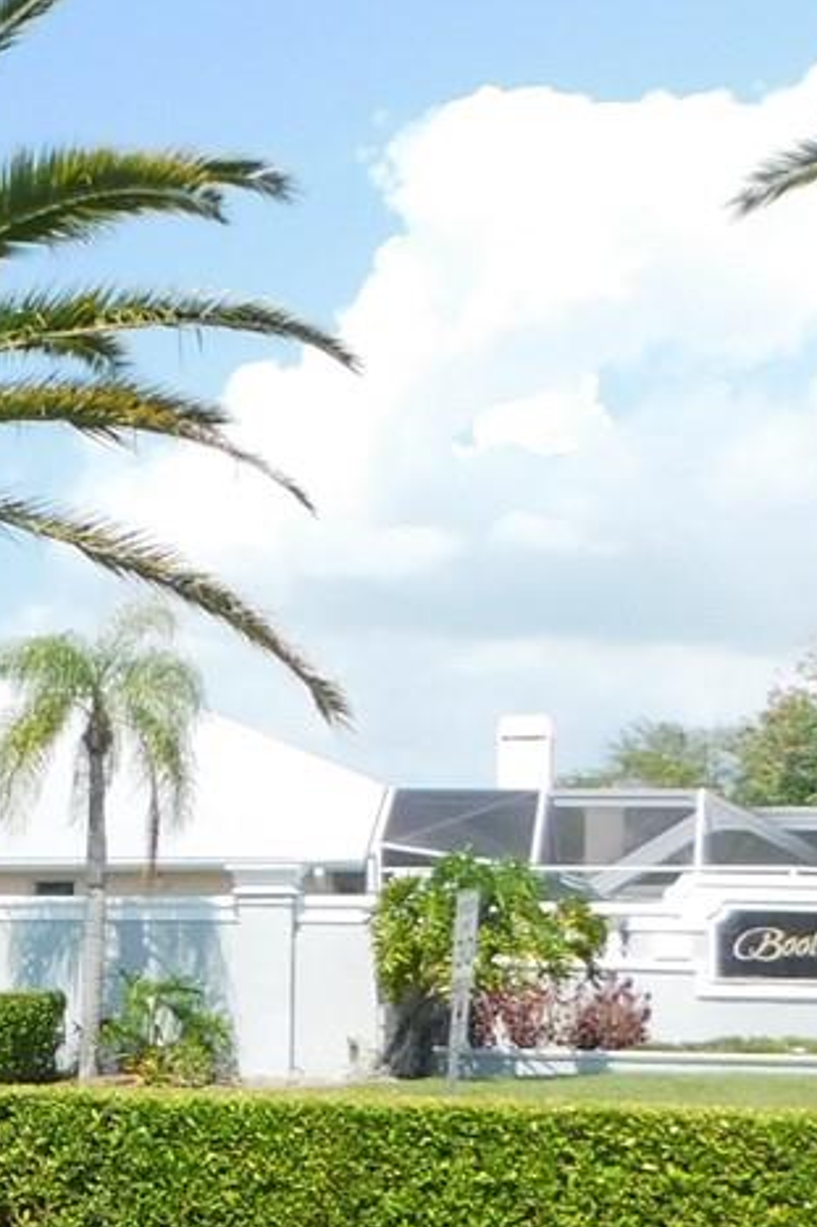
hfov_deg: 13.5
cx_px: -956
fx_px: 2793
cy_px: 899
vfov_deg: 24.5
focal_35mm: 82
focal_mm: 4
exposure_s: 1/1250
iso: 125
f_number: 3
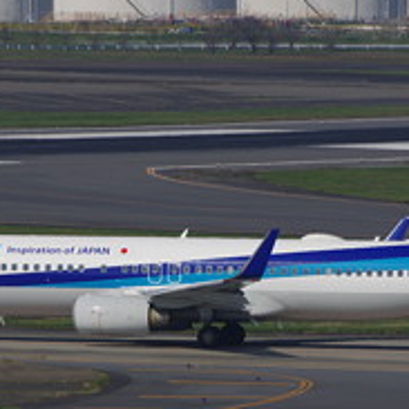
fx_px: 13835
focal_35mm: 1035
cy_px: 231
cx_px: 201
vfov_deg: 1.7
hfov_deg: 1.7
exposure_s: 1/800
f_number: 8
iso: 200
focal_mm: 330
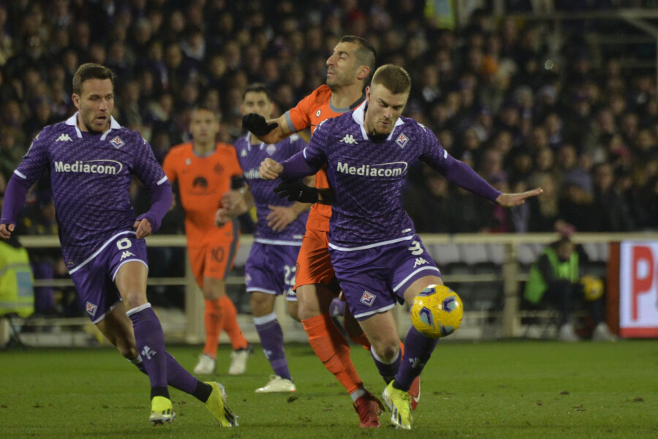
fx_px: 7311
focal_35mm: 400
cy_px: 220
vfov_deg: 3.4
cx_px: 329
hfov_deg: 5.2
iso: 2500
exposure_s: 1/1000
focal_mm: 400
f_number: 5.6
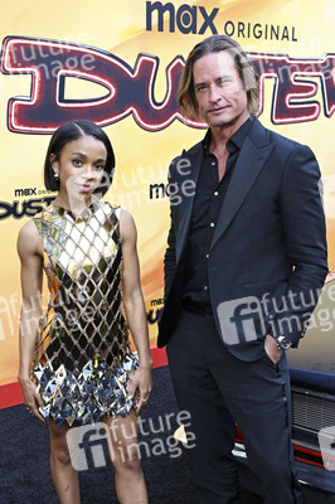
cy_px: 252
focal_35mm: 34
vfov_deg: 55.8
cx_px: 168
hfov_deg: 38.8
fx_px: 475
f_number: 5.6
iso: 1000
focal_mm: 34
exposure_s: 1/200
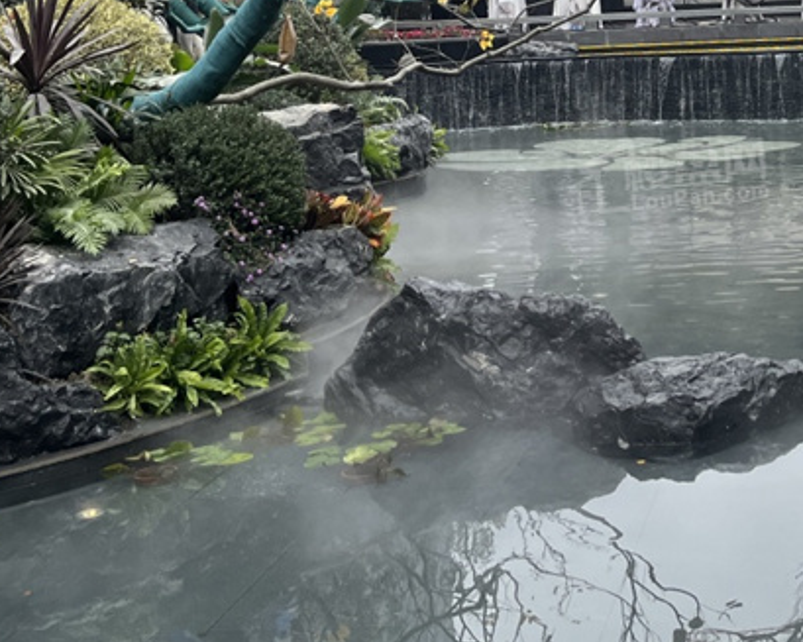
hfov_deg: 28.4
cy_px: -79
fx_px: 1473
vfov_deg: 23.0
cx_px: 827
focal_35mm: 62
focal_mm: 5.1
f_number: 1.6
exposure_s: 1/1056
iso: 50
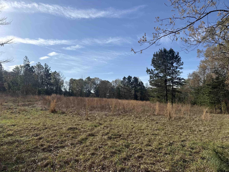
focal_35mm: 24
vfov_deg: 56.8
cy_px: 86
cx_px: 114
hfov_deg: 71.6
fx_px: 159
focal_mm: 6.76
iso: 80
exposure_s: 1/6711
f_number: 1.78
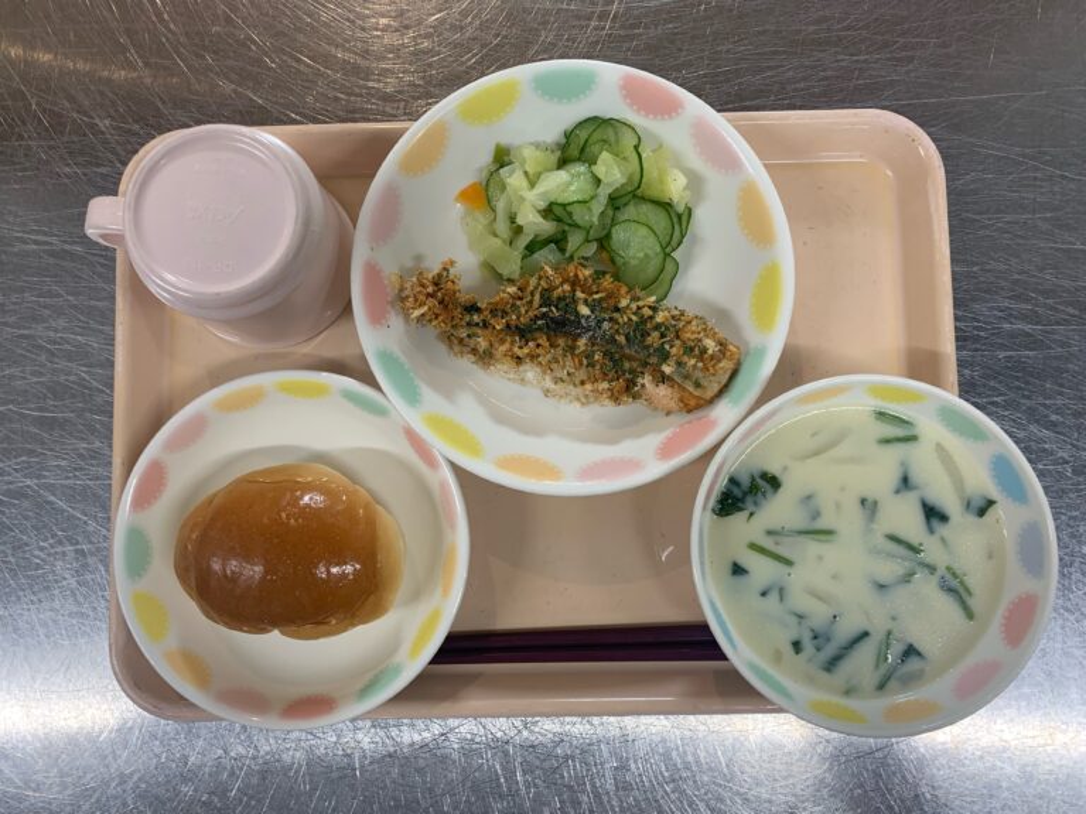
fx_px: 816
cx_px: 543
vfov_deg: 53.1
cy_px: 407
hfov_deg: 67.3
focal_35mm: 26
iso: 50
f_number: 1.8
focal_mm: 4.25
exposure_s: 1/60
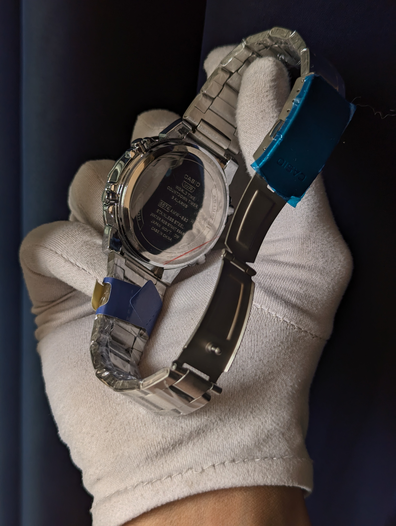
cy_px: 263
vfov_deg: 39.6
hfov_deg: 30.3
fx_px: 730
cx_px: 198
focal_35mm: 48
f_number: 1.85
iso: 47
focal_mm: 6.81
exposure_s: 1/150
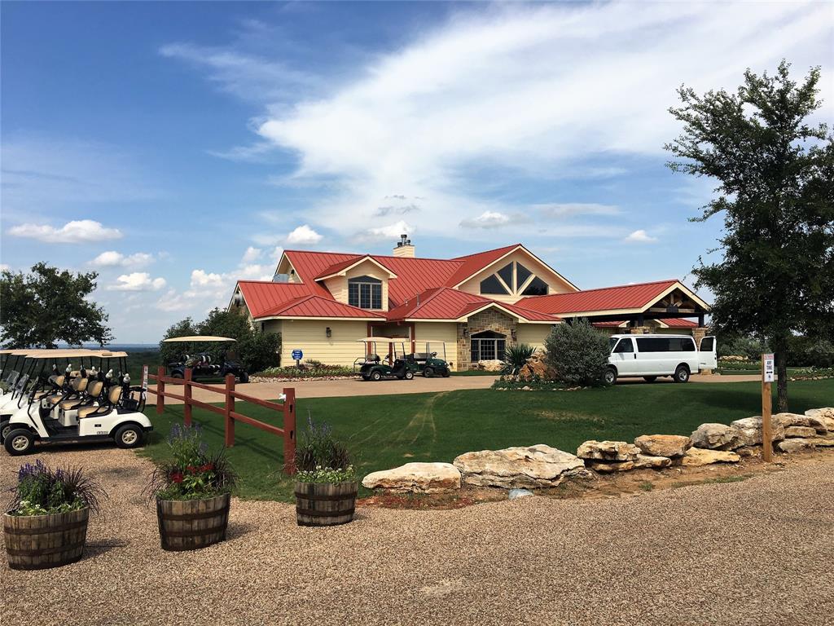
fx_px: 699
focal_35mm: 29
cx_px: 417
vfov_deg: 48.2
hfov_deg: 61.7
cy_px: 313
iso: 25
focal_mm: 4.15
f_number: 2.2
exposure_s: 1/2024
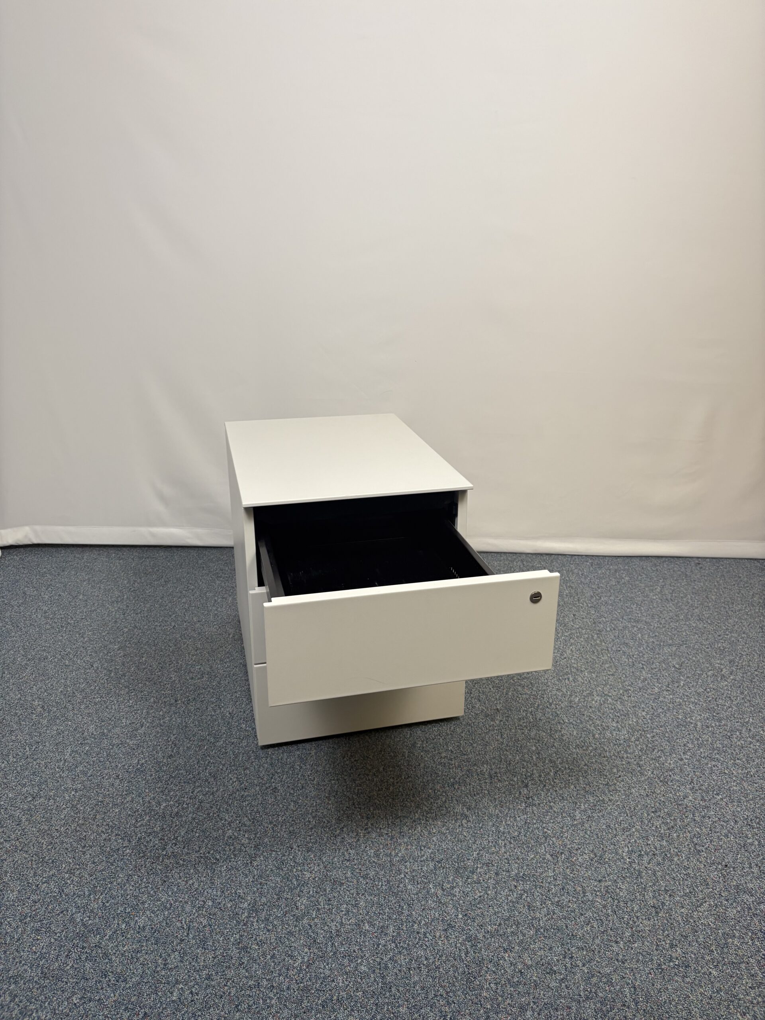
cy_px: 510
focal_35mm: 26
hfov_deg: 53.1
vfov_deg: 67.3
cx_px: 382
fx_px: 766
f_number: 1.6
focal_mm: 5.96
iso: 100
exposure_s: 1/122
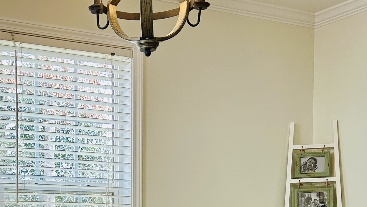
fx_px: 701
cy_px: 291
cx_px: 80
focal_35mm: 72
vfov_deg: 15.7
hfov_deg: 28.8
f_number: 1.5
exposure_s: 1/120
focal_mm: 5.7
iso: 50
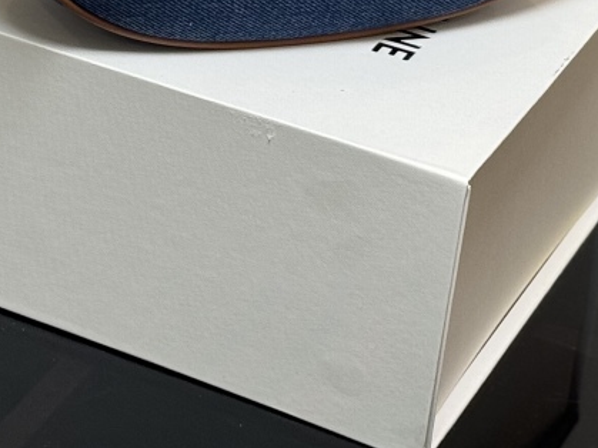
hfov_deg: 12.0
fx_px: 2850
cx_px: 258
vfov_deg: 8.7
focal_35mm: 165
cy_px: -305
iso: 100
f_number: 1.78
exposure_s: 1/91
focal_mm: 6.76
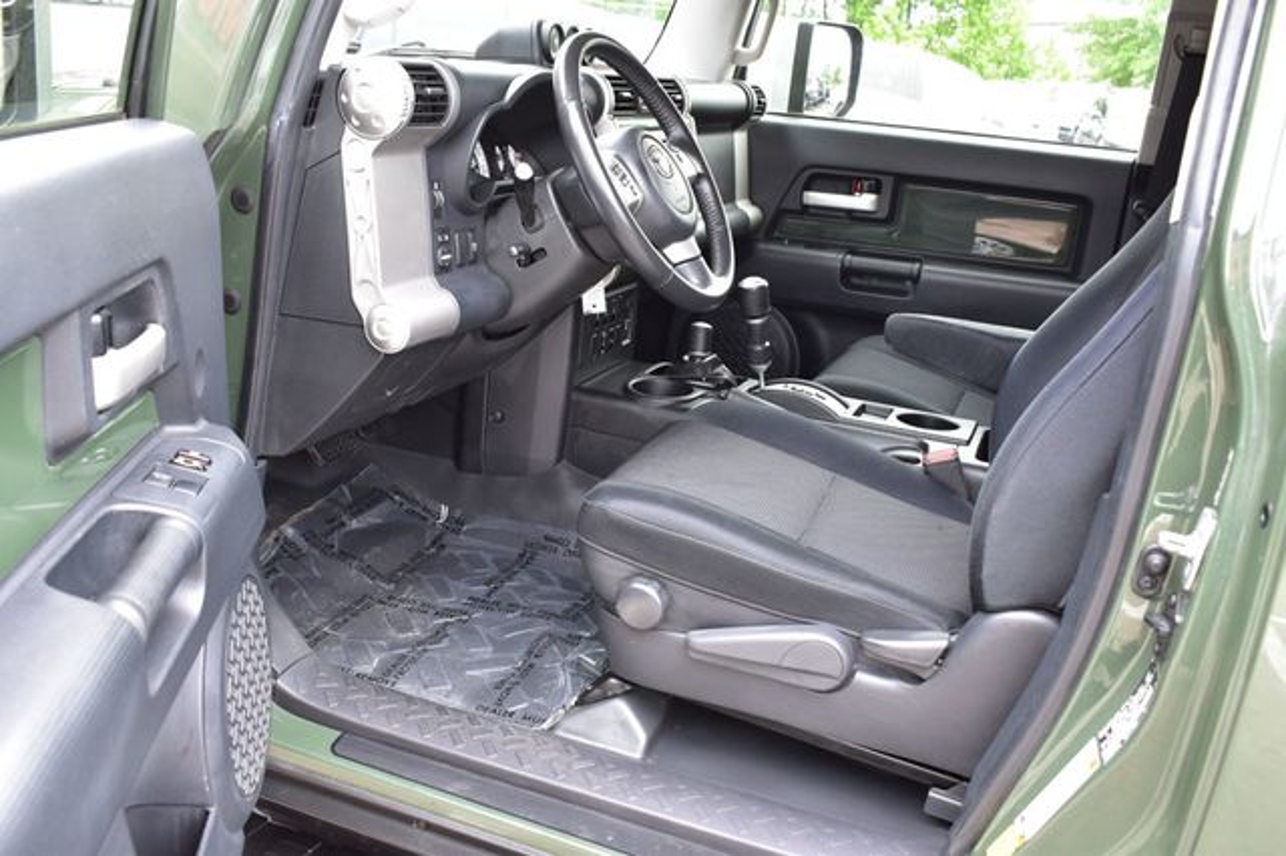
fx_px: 1232
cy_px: 428
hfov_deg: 55.1
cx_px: 643
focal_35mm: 34
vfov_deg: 38.3
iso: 400
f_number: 7.1
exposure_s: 1/30
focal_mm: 23
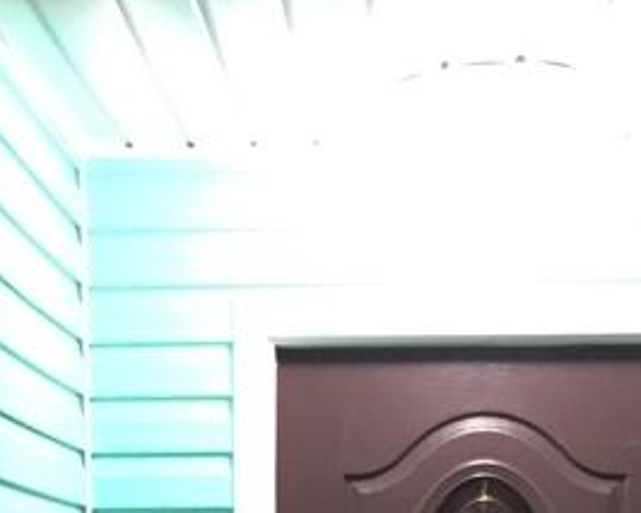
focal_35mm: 109
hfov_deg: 17.6
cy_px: 865
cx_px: 306
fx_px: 2069
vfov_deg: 13.0
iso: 250
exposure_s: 1/17
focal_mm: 4.15
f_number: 2.2
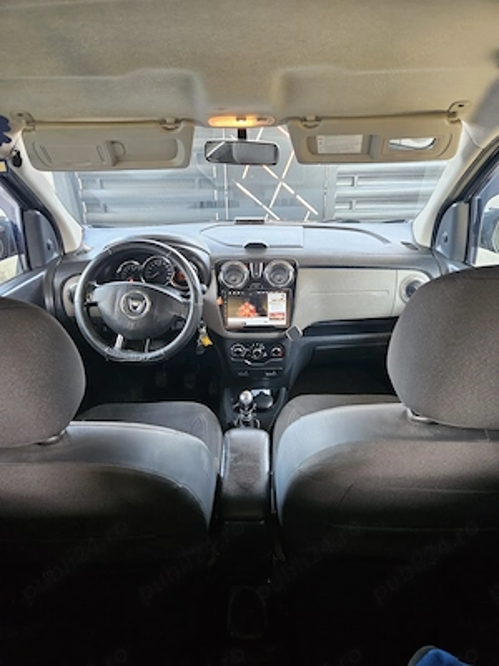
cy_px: 333
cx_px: 250
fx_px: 442
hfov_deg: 58.9
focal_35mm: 23
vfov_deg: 73.9
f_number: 1.8
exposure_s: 1/100
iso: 400
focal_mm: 5.4
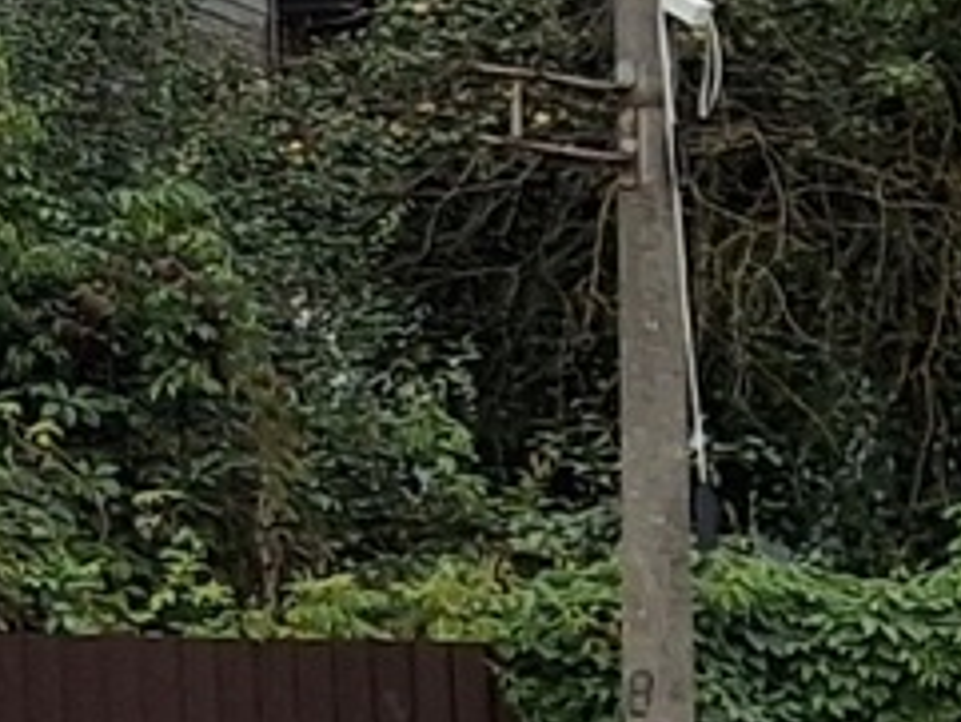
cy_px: -544
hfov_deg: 11.3
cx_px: -1268
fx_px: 4111
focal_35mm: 148
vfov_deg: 9.6
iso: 32
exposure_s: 1/1667
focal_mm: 4.69
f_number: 1.8
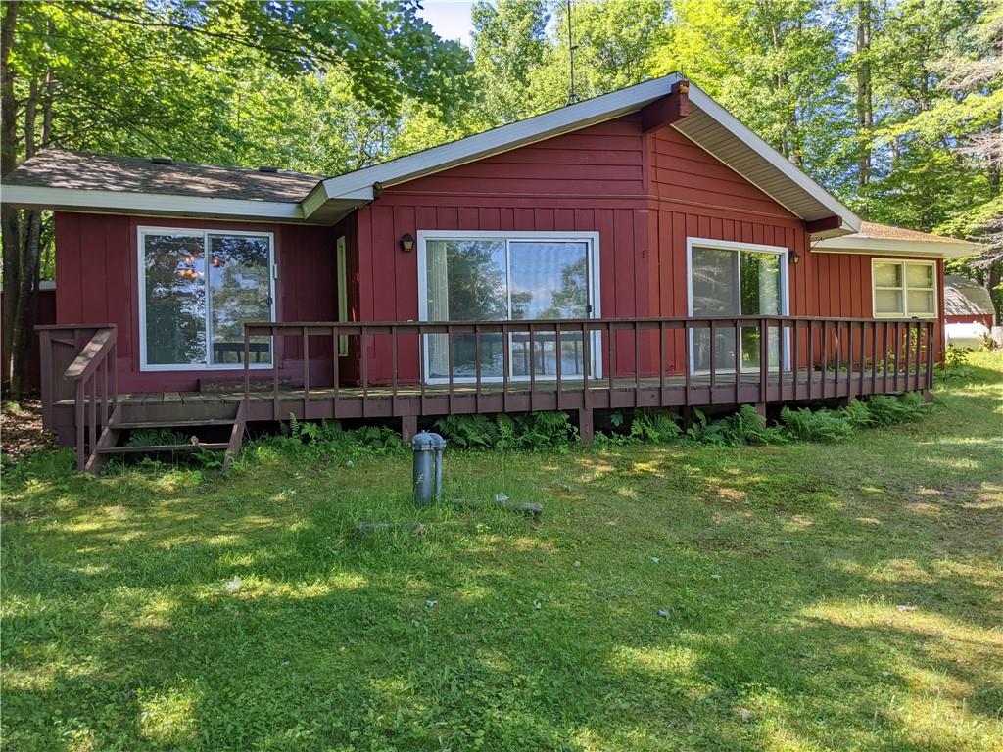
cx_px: 502
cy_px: 376
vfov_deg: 51.4
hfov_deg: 65.3
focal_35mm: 27
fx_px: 782
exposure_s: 1/367
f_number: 1.73
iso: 36
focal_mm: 4.38
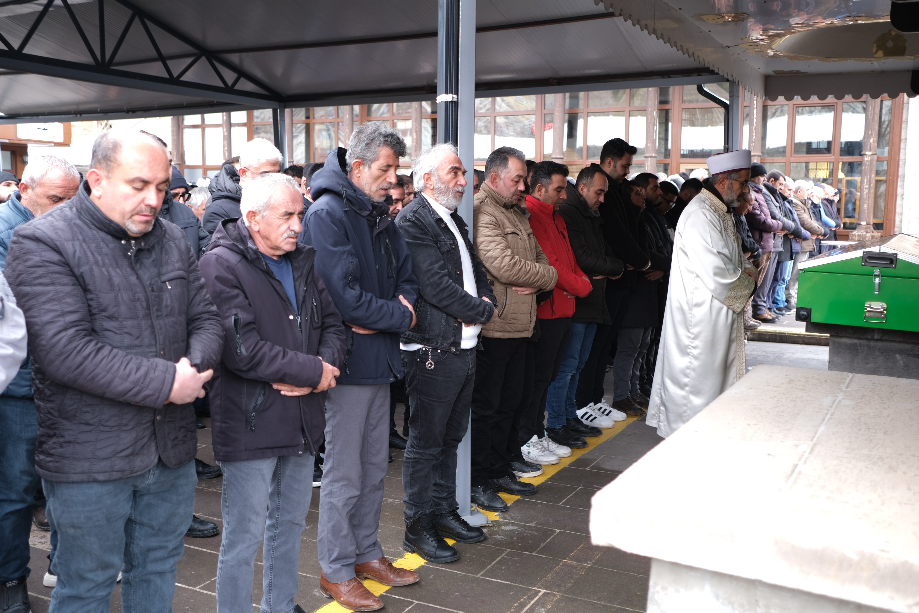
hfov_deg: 54.4
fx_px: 893
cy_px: 306
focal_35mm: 35
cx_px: 460
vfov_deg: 37.9
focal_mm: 23
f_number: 2
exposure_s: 1/18
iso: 100
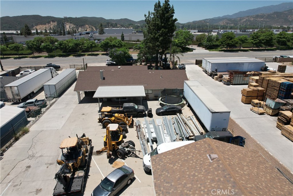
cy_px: 98
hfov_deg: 78.6
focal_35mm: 22
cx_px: 146
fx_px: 179
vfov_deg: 57.2
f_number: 2.8
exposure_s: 1/640
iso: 110
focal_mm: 8.38
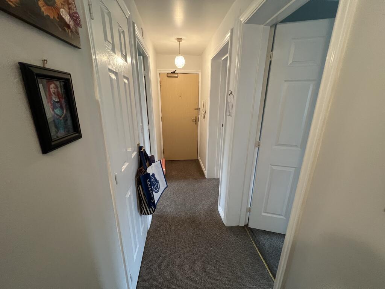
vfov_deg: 89.9
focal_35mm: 13
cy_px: 144
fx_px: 145
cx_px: 192
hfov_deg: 106.2
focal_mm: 1.57
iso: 400
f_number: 1.8
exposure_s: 1/50
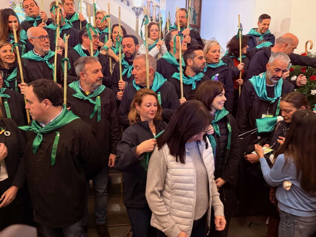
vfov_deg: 56.8
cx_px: 158
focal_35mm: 24
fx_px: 219
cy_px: 118
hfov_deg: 71.6
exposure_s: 1/50
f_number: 1.78
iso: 640
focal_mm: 6.76
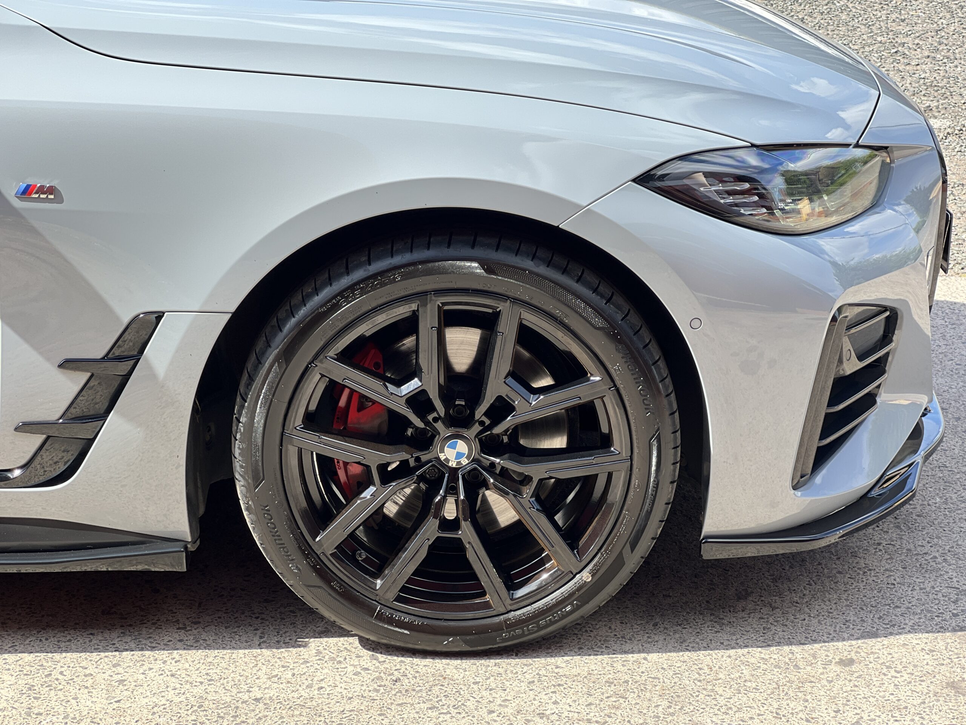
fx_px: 2149
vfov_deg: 19.1
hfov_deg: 25.3
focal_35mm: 77
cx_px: 483
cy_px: 362
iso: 40
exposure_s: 1/131
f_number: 2.8
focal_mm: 9
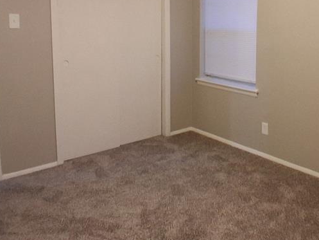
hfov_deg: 50.5
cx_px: 238
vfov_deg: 39.3
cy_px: 53
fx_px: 323
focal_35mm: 35
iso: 400
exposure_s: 1/40
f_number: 2.2
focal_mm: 1.4
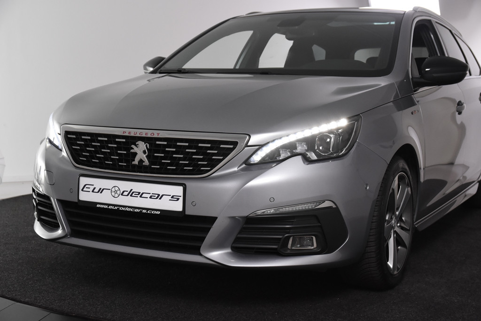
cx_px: 240
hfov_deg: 35.0
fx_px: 762
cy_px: 160
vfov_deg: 23.8
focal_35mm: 57
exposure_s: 1/125
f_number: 5.6
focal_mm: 38
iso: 1600
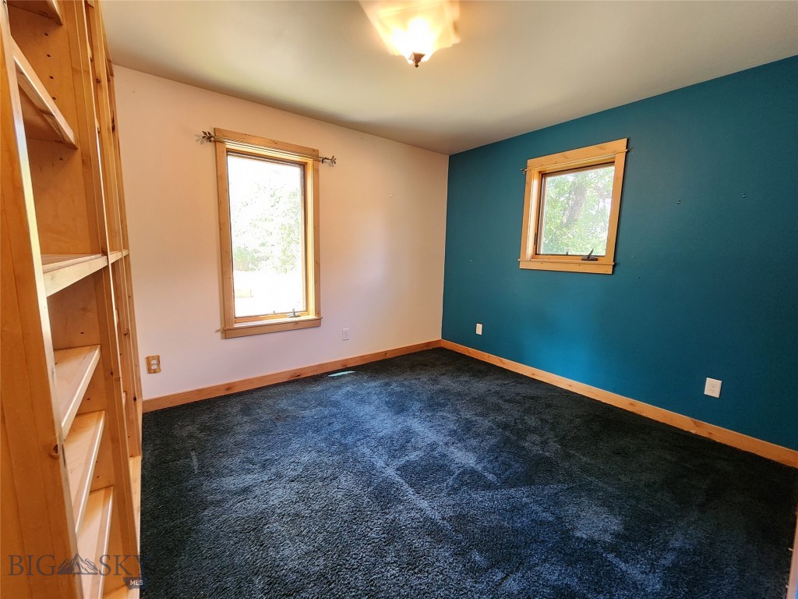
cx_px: 399
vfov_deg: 89.9
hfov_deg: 106.2
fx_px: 300
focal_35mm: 13
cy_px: 300
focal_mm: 2.2
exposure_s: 1/30
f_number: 2.2
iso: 400
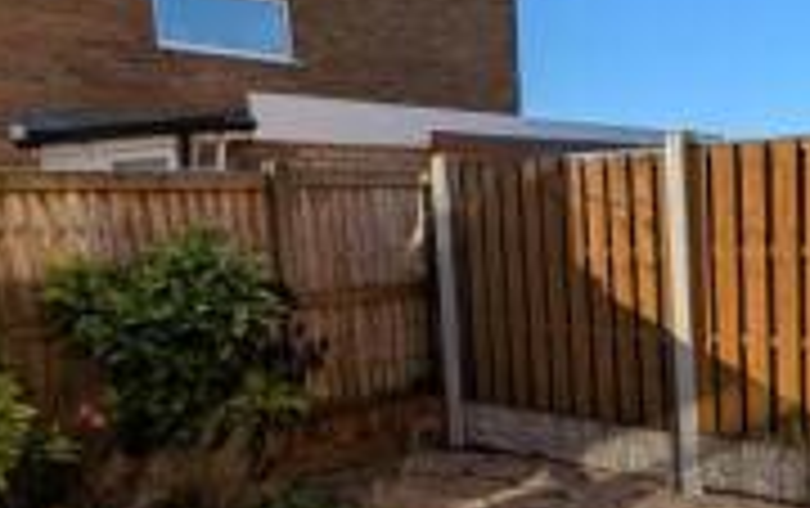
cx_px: 630
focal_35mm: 41
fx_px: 906
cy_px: 407
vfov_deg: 30.6
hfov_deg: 46.0
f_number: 1.7
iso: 50
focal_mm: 2.02
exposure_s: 1/2786
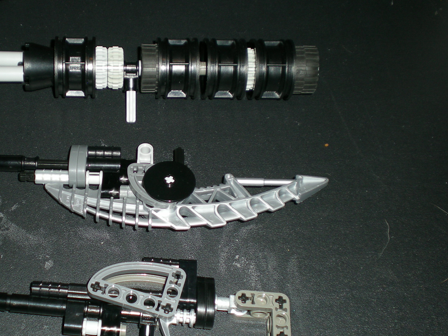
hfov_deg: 30.4
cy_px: 178
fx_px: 815
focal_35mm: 63
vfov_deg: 23.3
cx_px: 140
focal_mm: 7.4
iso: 50
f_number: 3.5
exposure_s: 1/60
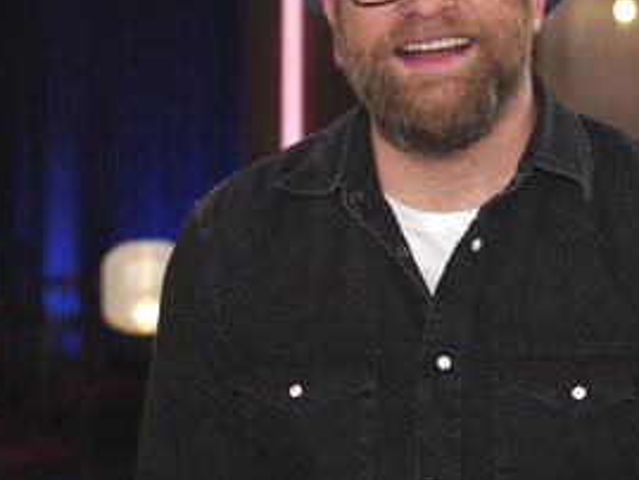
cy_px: 128
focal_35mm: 108
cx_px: 445
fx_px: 1995
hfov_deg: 18.1
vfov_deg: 13.7
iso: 1000
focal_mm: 67
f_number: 3.5
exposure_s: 1/200
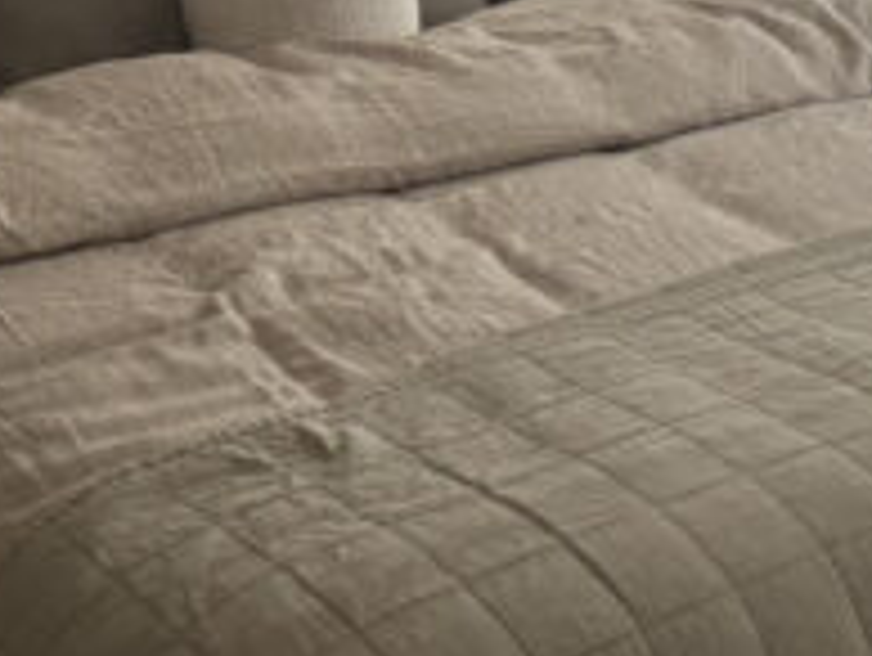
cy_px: -175
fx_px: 2699
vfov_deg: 13.4
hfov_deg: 18.2
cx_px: 220
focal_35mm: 107
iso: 200
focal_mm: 5.96
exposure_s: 1/60
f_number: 1.6
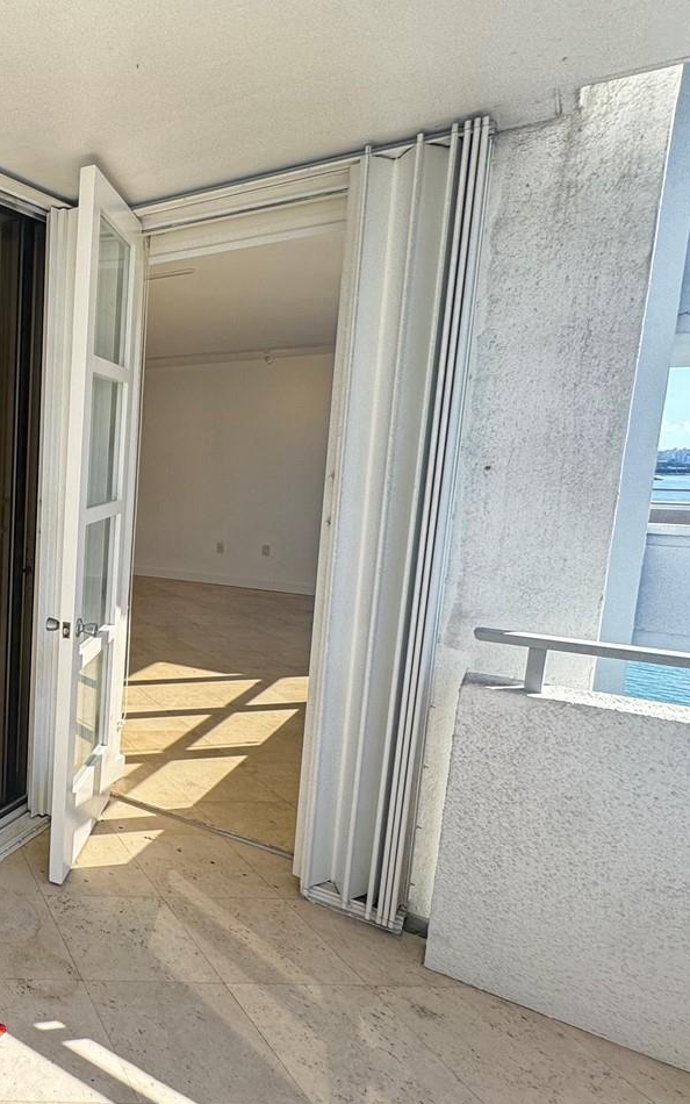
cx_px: -188
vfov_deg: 72.5
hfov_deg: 35.4
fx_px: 752
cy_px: 549
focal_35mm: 25
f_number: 2.2
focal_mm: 2.22
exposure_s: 1/216
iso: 40
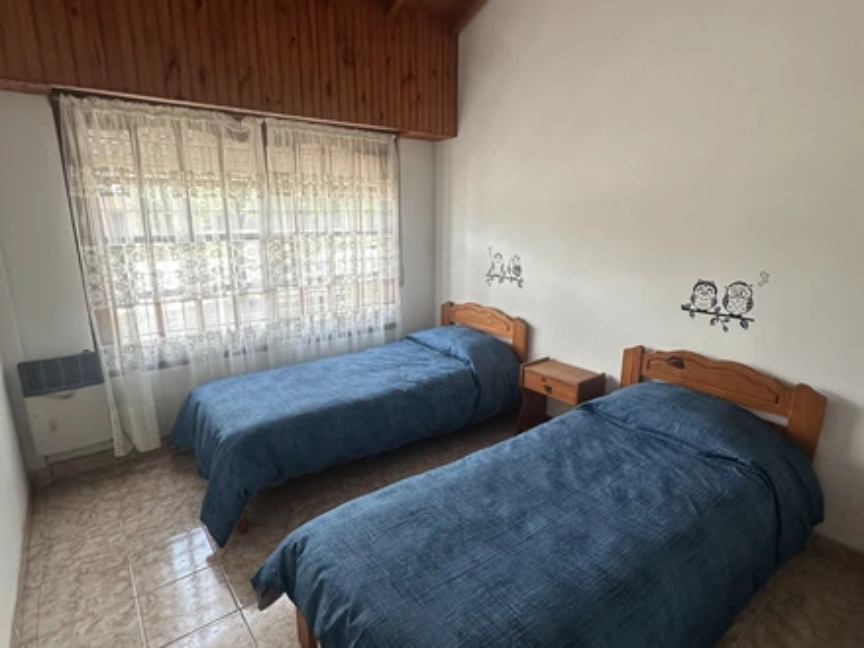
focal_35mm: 14
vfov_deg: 85.7
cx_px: 432
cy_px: 324
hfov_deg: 102.1
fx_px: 349
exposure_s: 1/99
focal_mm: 2.22
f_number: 2.2
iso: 100
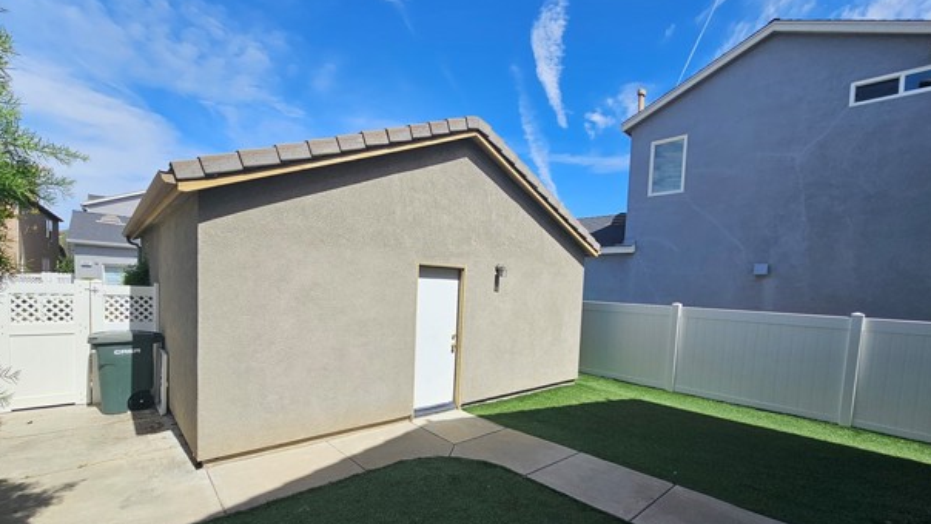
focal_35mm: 15
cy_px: 313
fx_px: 370
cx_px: 459
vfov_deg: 69.9
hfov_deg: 103.0
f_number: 2.2
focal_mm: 2.2
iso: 50
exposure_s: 1/2593
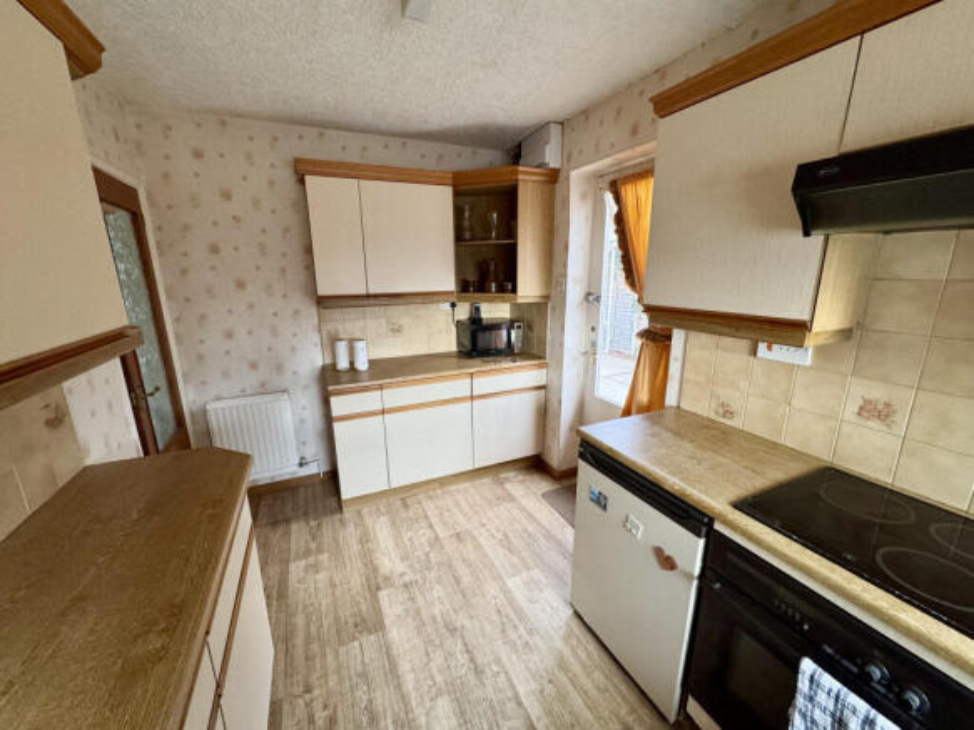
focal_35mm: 14
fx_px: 394
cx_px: 487
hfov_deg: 102.1
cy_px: 365
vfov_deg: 85.7
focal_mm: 2.22
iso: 320
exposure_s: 1/60
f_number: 2.2
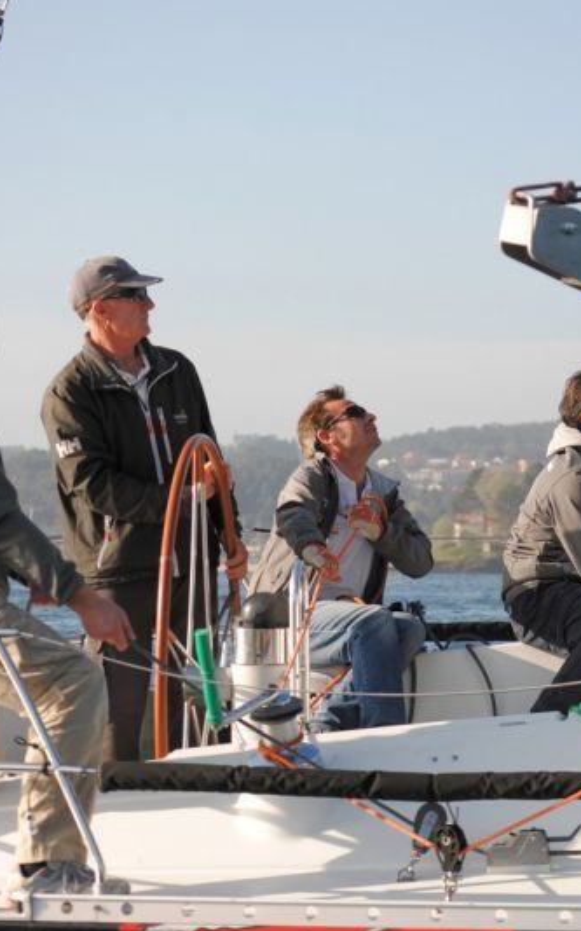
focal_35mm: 161
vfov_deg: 13.0
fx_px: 4080
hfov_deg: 8.1
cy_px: 466
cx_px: 382
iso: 140
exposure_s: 1/500
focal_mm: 70
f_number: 5.6
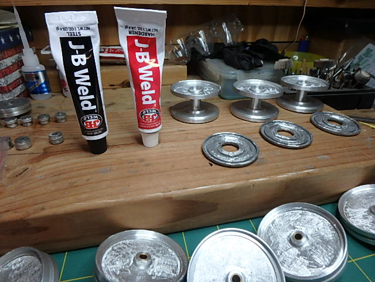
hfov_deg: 79.0
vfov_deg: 63.4
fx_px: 227
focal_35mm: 21
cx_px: 188
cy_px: 141
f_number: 3.5
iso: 320
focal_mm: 3.7
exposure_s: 1/30
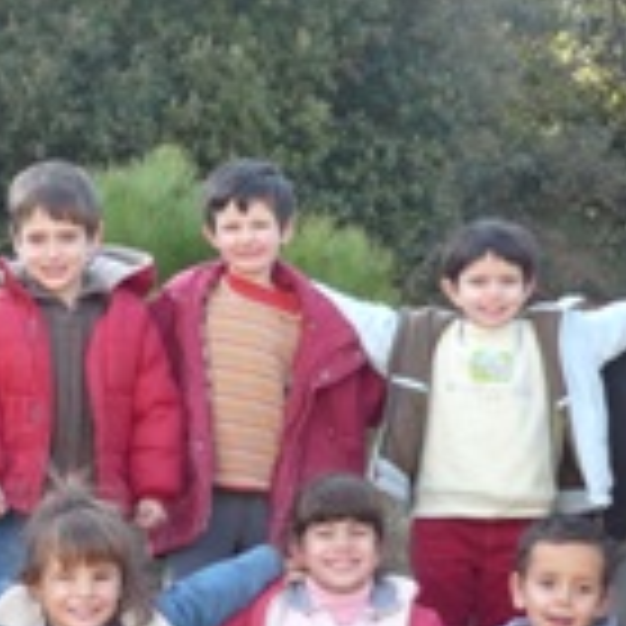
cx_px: 77
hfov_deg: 17.2
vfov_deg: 17.3
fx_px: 2046
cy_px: 500
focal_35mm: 100
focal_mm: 5.8
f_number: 2.8
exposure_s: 1/160
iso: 100
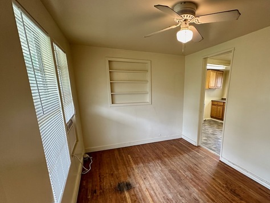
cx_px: 164
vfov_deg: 67.6
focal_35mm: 19
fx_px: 148
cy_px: 127
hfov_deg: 83.5
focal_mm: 2.22
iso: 200
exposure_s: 1/60
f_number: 2.2
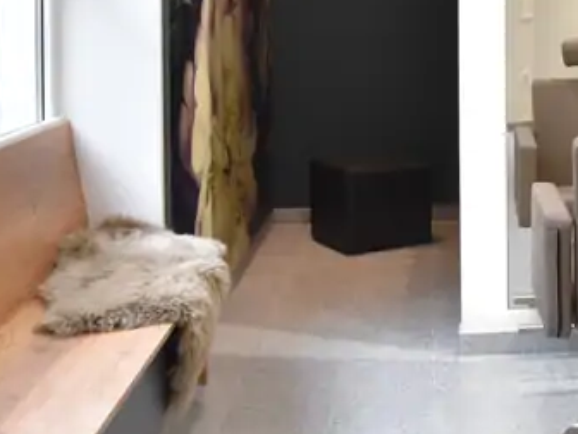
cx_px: 646
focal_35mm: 67
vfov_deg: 21.2
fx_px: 1119
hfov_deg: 26.5
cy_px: -2
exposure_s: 1/160
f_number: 6.3
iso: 2500
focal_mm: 26
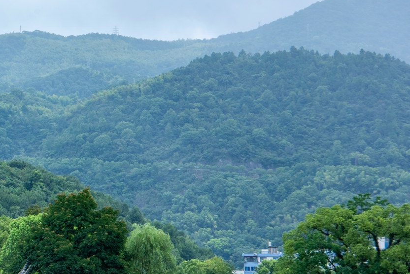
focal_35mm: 149
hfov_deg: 13.5
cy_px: 150
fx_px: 1698
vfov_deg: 9.2
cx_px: -56
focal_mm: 62
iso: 200
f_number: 13
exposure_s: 1/80
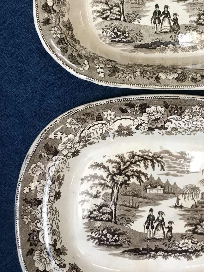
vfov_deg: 37.2
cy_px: 100
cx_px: 163
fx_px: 401
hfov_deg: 28.0
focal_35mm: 51
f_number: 1.8
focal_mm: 3.99
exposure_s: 1/33
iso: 25
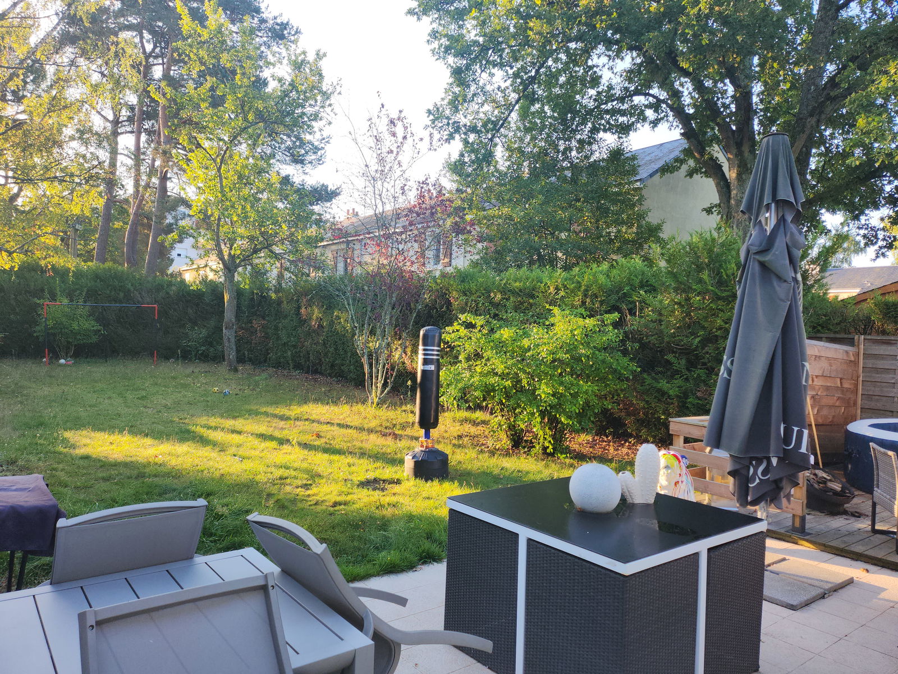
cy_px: 337
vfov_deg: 56.8
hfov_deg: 71.6
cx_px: 449
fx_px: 623
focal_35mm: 24
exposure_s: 1/291
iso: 50
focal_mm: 5
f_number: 1.8
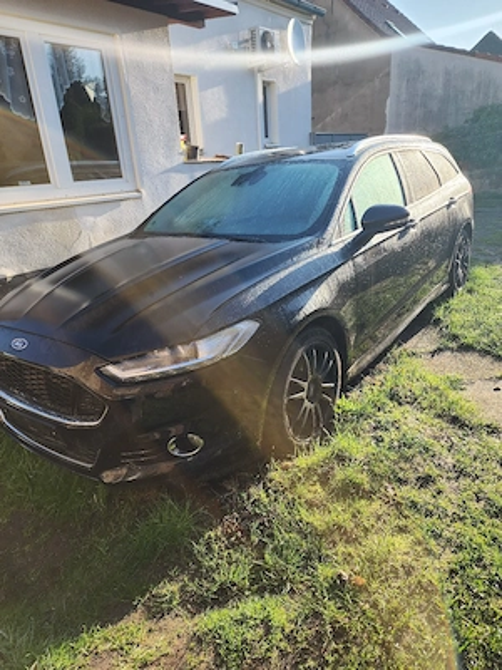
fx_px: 445
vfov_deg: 73.9
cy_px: 335
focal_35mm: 23
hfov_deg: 58.9
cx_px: 251
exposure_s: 1/256
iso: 12
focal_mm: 6.4
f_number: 1.8
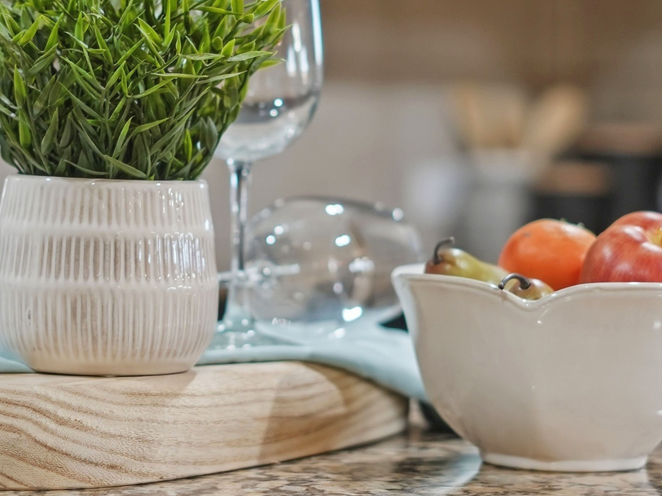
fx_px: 2581
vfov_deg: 11.0
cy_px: 222
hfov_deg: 14.6
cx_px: 270
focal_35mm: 135
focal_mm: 50
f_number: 2
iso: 320
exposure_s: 1/100
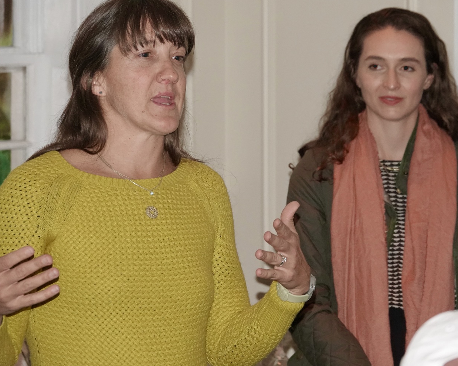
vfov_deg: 7.4
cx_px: 231
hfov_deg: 9.2
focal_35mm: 209
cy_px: 182
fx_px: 2833
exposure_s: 1/60
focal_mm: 67.46
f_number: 4
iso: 1600
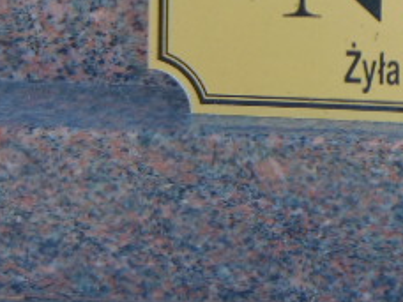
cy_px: -78
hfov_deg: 2.8
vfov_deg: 2.1
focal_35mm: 702
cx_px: 516
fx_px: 8173
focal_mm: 44.9
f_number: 4.1
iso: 80
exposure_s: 1/125
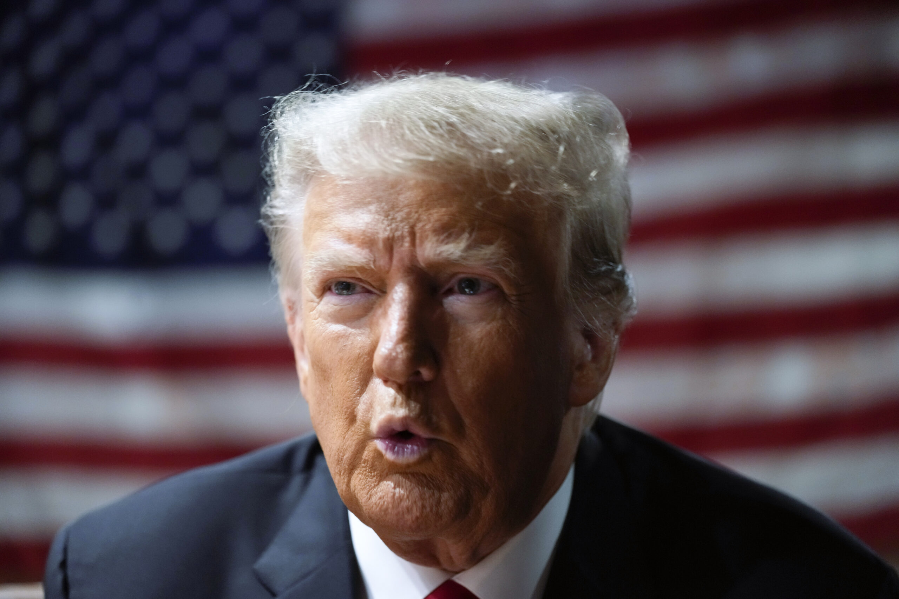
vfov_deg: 13.2
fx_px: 2597
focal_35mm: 104
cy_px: 300
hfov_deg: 19.6
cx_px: 450
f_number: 2.8
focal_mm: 104
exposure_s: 1/60
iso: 4000
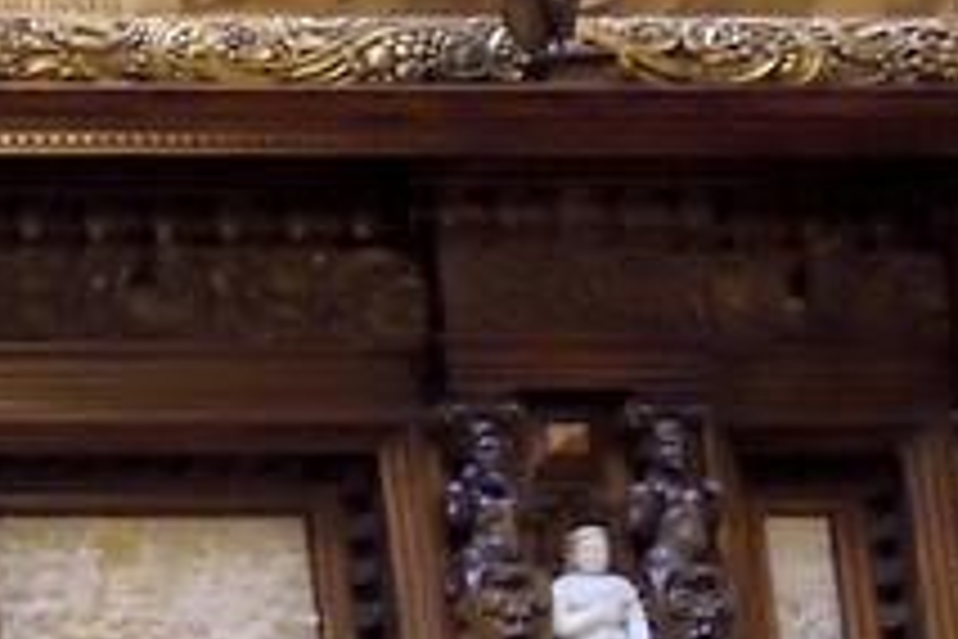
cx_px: -2469
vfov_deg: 7.0
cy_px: 855
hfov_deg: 8.0
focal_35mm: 195
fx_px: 5189
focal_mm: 26
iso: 4000
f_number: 5.6
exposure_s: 1/40
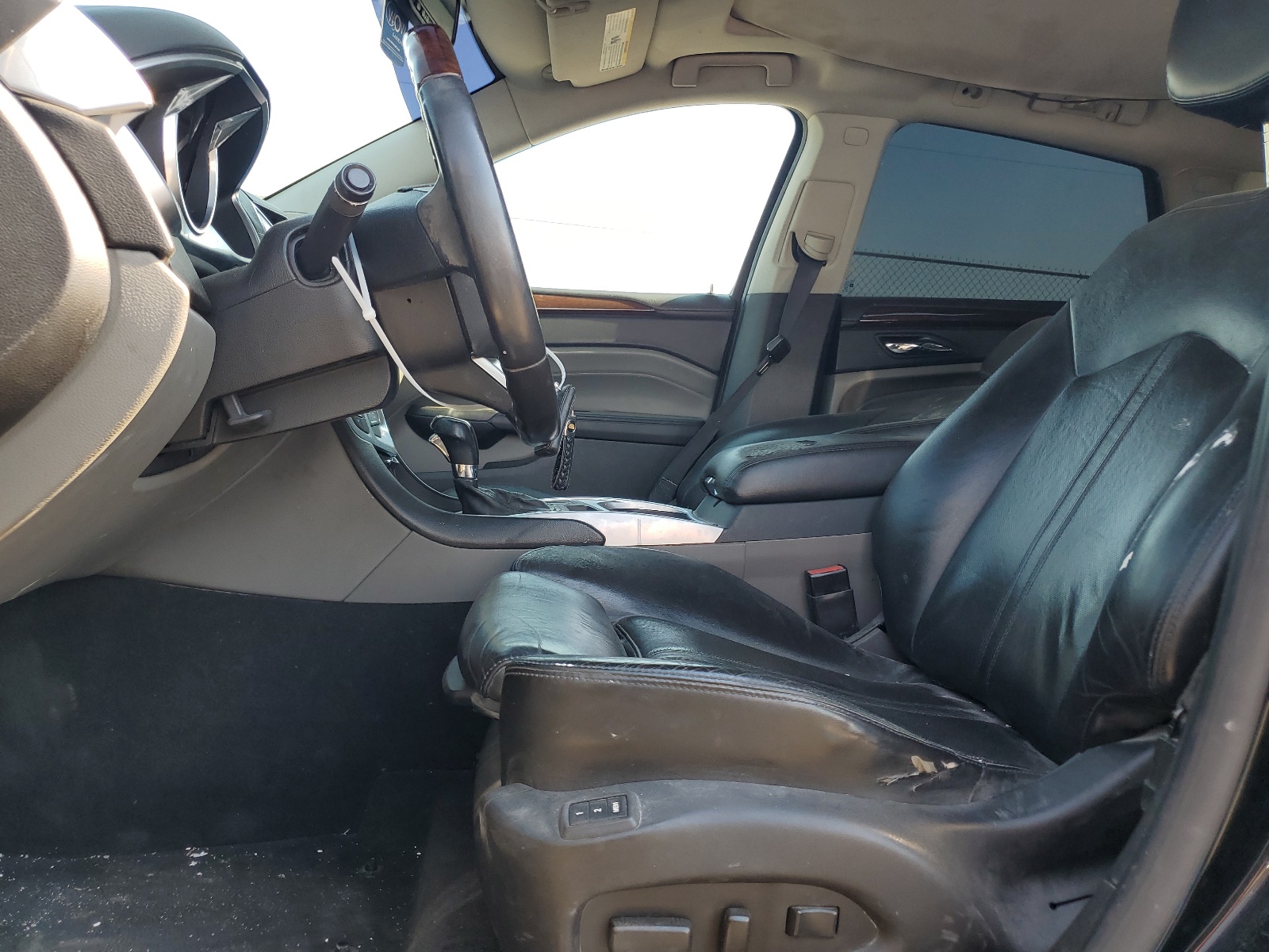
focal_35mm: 26
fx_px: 953
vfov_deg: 53.1
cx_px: 634
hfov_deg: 67.3
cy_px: 476
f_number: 1.5
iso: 50
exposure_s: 1/312
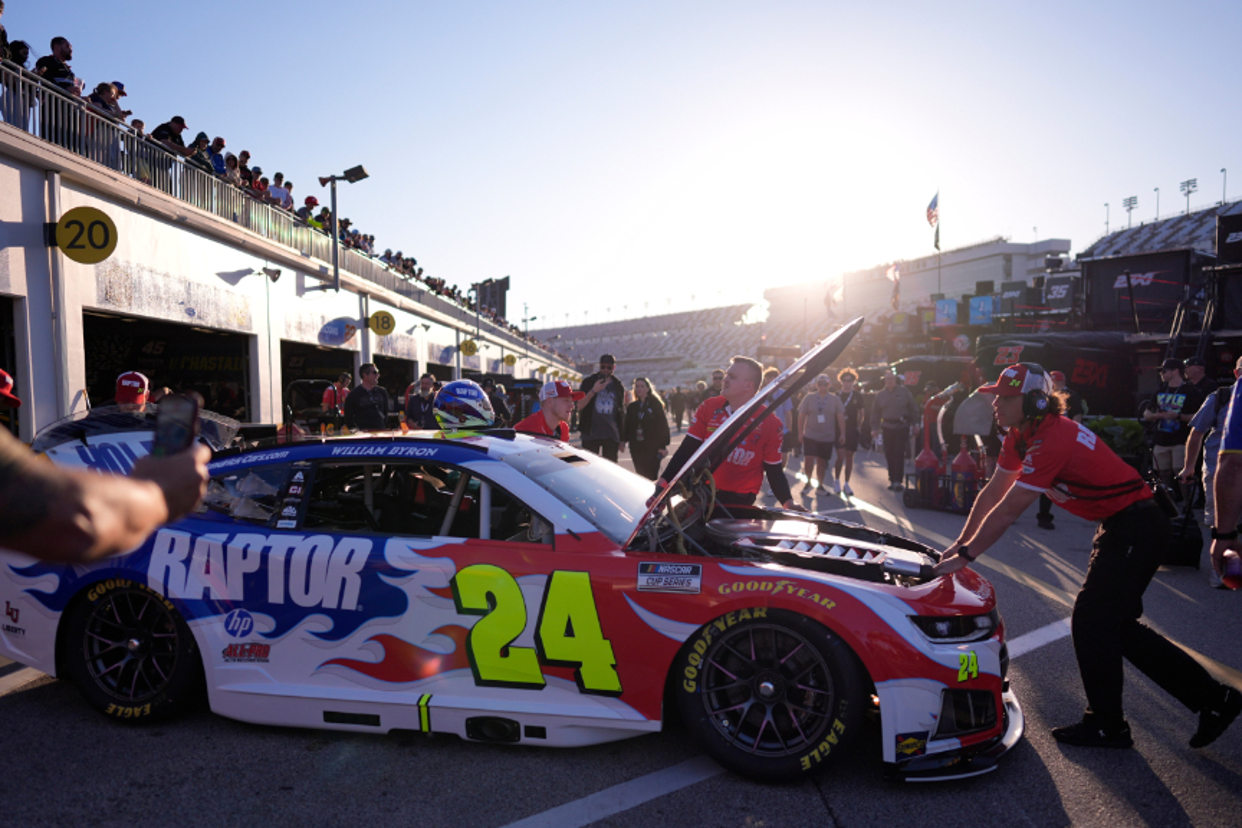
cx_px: 605
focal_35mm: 25
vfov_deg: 51.3
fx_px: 862
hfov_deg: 71.5
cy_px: 407
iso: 250
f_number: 1.4
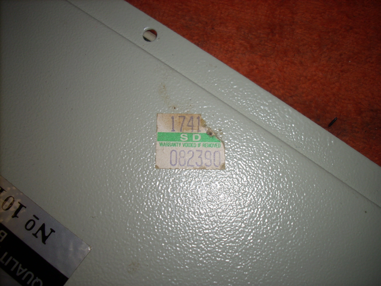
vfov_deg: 38.7
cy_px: 143
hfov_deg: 50.1
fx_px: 407
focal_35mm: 37
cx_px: 190
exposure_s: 1/60
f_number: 5.6
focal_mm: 6.2
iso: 64
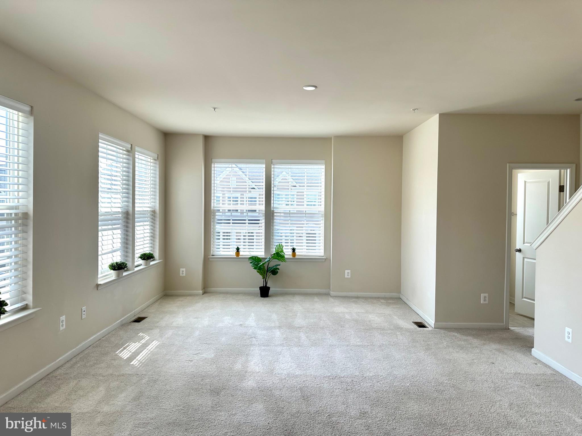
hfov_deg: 71.6
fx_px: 404
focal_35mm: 24
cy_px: 218
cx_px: 291
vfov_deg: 56.8
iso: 80
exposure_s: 1/894
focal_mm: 6.86
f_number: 1.78
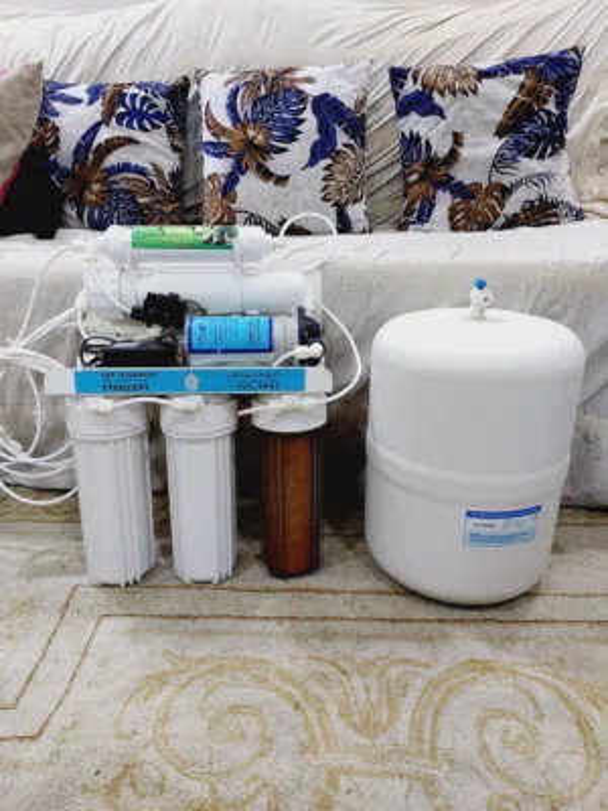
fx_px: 539
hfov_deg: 58.9
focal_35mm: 23
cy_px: 406
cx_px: 304
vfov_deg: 73.9
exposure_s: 1/50
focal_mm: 5.06
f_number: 1.8
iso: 500
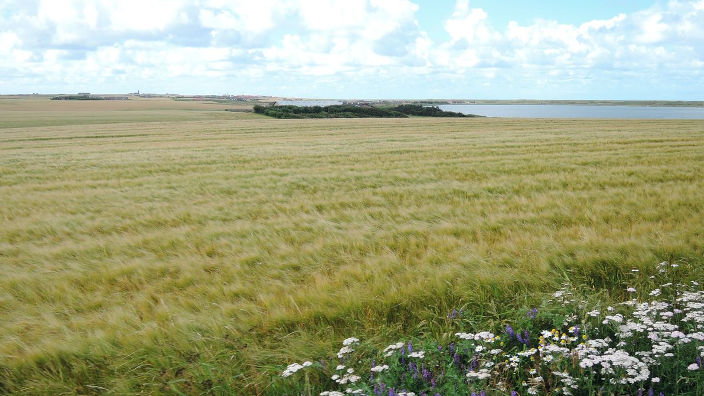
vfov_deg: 34.6
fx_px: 635
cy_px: 226
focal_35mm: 34
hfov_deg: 58.0
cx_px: 354
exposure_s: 1/500
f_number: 3.2
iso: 80
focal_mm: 6.6
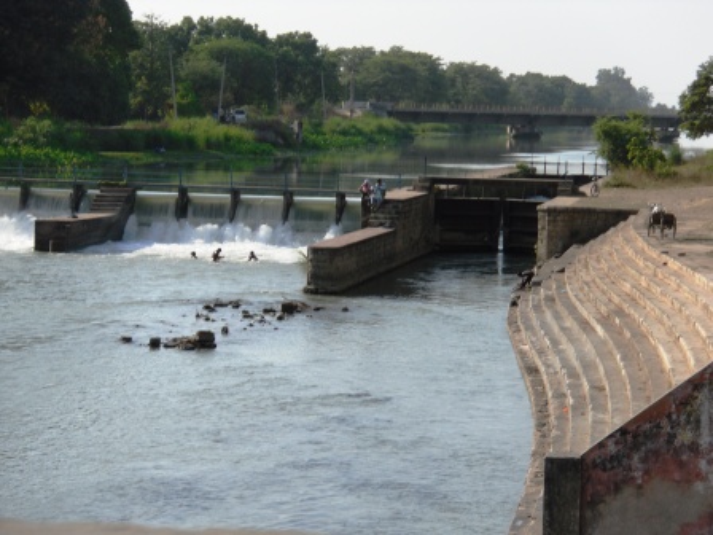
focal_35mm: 121
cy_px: 268
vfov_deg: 12.2
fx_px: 2492
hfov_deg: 16.3
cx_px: 356
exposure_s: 1/412
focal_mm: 21.69
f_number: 4.9
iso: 80
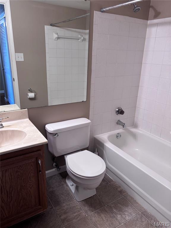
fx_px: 171
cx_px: 86
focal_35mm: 26
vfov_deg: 67.3
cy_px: 114
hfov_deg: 53.1
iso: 160
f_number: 1.6
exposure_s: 1/60
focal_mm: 5.96
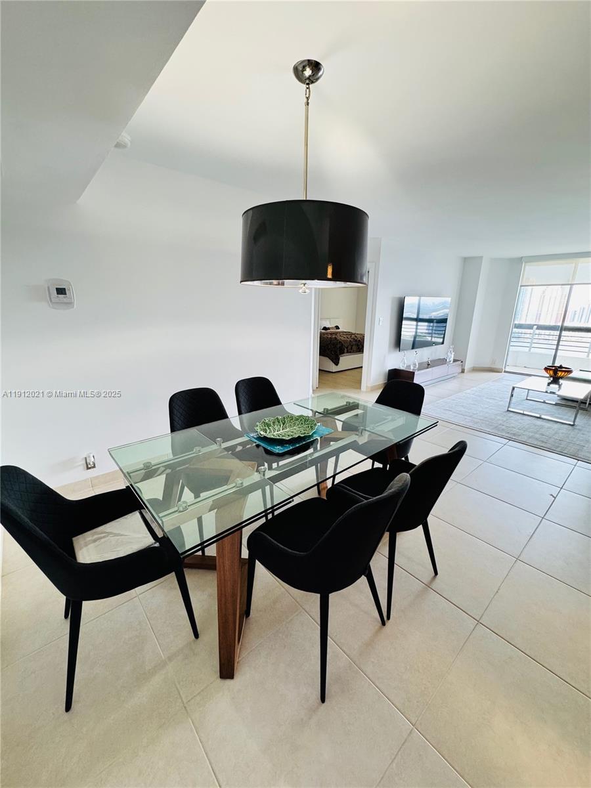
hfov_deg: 85.7
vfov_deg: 102.1
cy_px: 394
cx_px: 296
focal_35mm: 14
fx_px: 319
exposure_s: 1/120
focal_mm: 2.22
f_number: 2.2
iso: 200
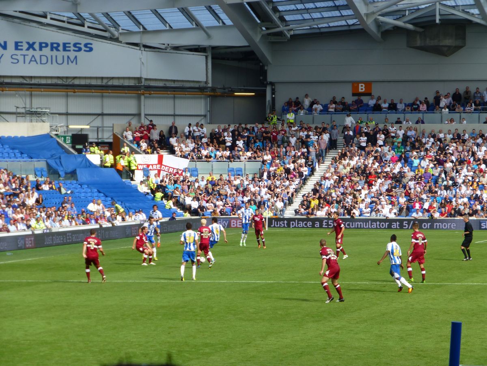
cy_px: 183
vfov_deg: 8.4
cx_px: 244
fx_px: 2476
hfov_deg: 11.2
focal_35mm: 176
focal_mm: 31.3
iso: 100
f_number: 5.4
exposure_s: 1/200
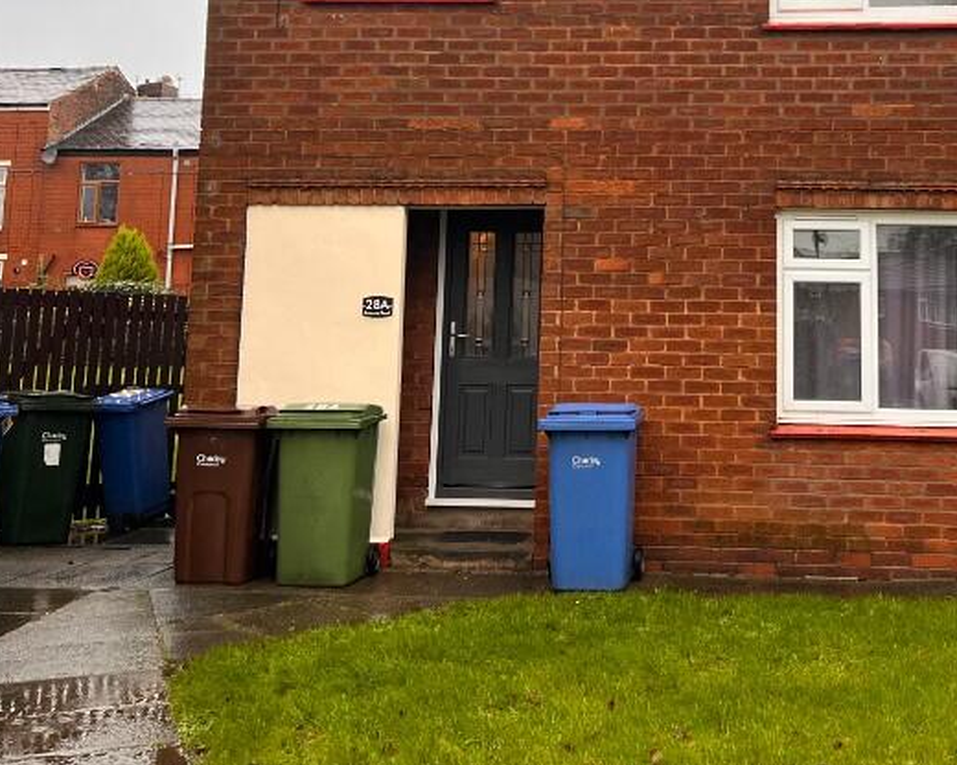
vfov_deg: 29.2
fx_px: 1416
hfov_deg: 36.6
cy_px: 101
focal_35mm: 50
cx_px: 694
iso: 50
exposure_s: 1/121
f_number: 1.5
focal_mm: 5.7
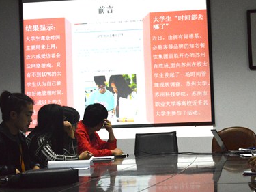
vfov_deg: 14.9
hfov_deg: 19.7
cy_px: 90
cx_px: 183
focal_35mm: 99
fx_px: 732
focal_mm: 46
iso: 3200
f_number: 7.1
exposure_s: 1/125
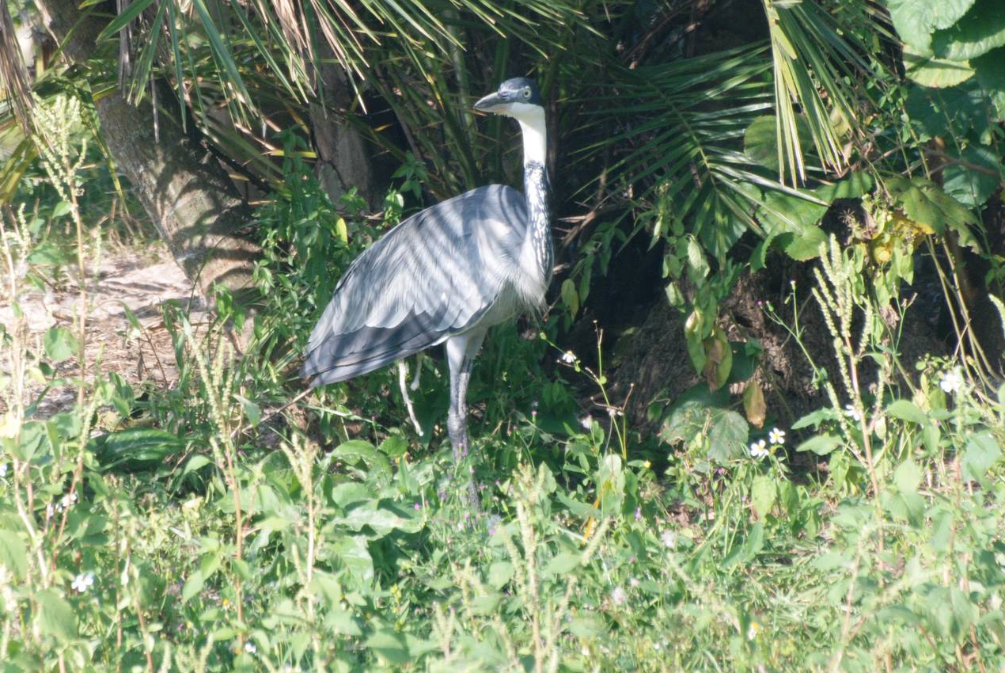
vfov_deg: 2.4
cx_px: 425
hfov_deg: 3.6
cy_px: 293
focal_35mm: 567
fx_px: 15847
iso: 400
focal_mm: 300
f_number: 6.3
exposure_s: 1/160
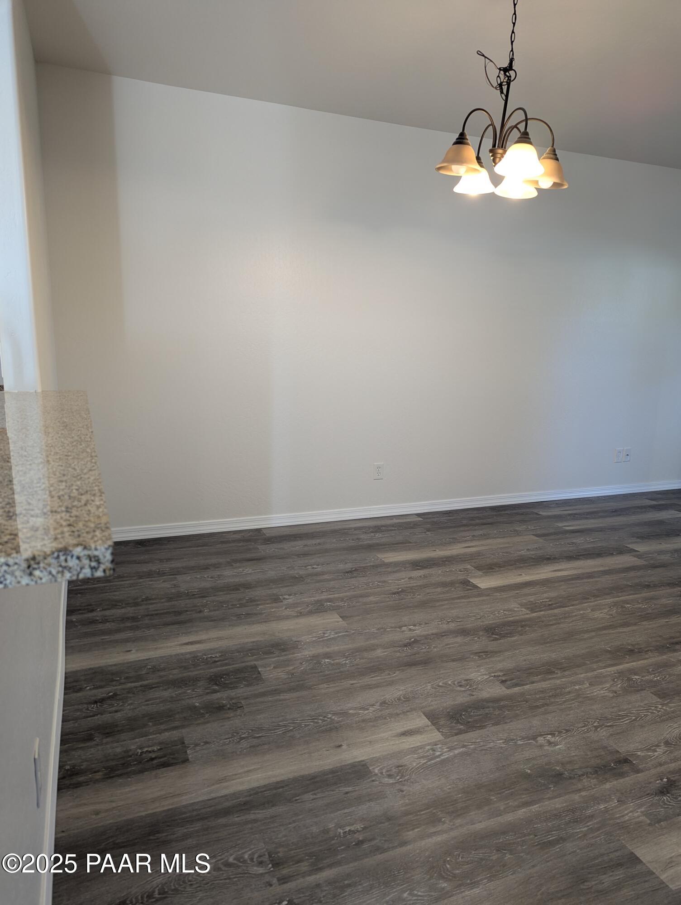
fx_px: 628
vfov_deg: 71.5
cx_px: 340
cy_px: 452
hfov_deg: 56.9
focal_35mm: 24
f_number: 1.85
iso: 49
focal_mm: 6.81
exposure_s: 1/24
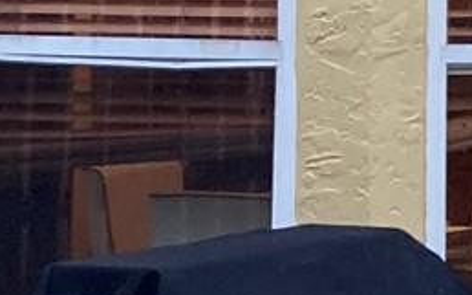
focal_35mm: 236
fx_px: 3034
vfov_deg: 5.5
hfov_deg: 7.6
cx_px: 1517
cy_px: -2
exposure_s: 1/77
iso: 80
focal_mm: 3.99
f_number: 1.8
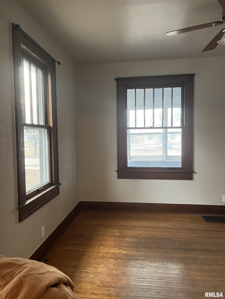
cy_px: 150
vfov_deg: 67.3
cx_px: 112
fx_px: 225
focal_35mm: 26
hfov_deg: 53.1
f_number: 1.6
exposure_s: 1/60
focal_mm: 5.1
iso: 200
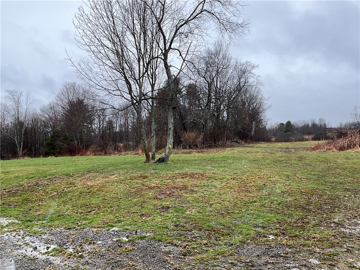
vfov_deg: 48.2
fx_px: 302
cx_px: 180
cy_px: 135
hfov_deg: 61.7
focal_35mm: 29
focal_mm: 3
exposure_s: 1/397
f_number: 1.8
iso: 25
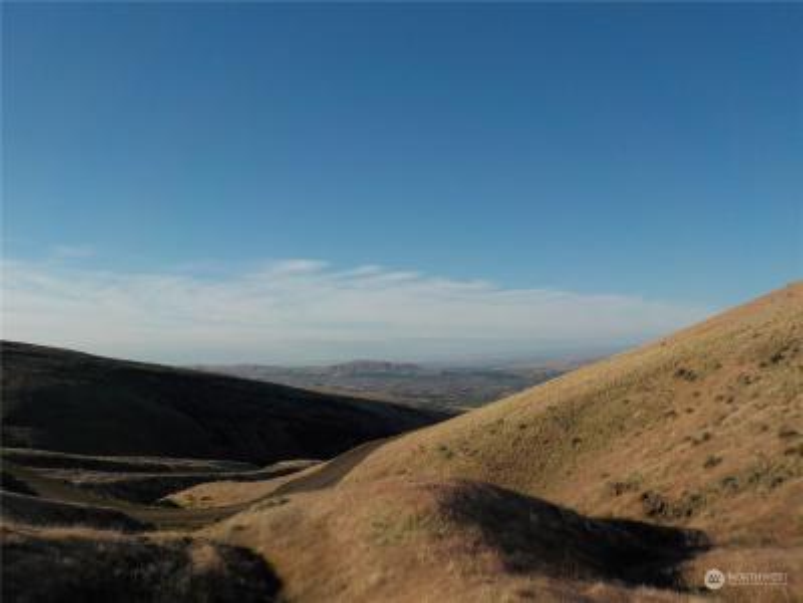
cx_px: 402
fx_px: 696
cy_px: 302
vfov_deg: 46.8
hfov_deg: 60.0
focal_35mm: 30
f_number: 3.3
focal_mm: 4.1
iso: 125
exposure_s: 1/1600
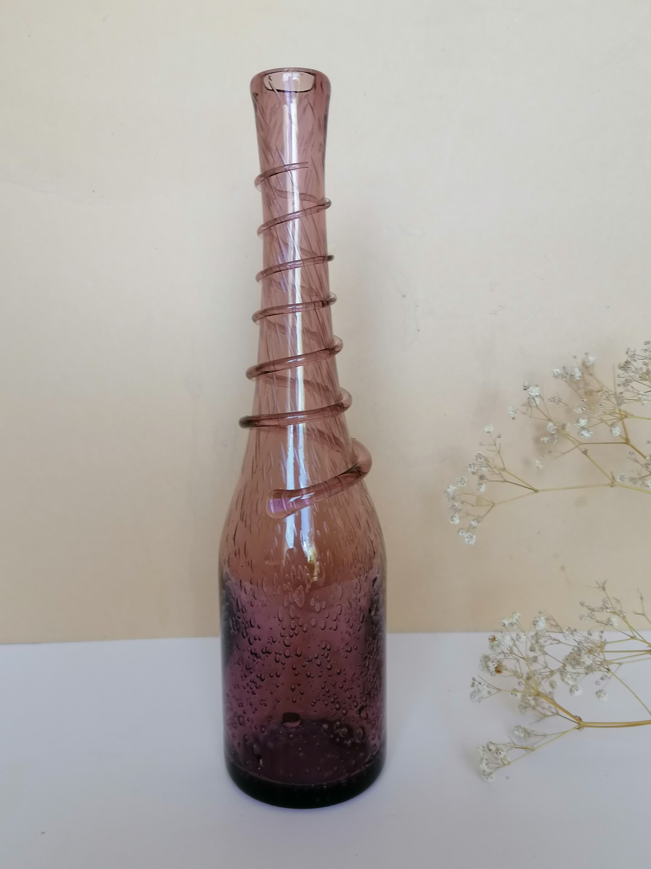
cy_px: 434
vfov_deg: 61.7
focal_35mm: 29
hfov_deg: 48.2
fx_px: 727
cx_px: 326
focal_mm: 4.75
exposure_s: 1/50
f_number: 1.8
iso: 80
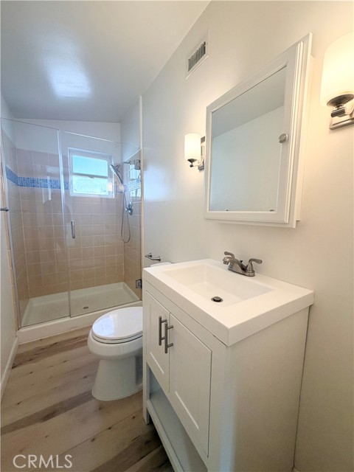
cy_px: 236
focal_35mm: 14
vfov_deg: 102.1
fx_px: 191
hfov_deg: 85.7
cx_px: 177
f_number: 2.2
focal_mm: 2.22
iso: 160
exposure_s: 1/120
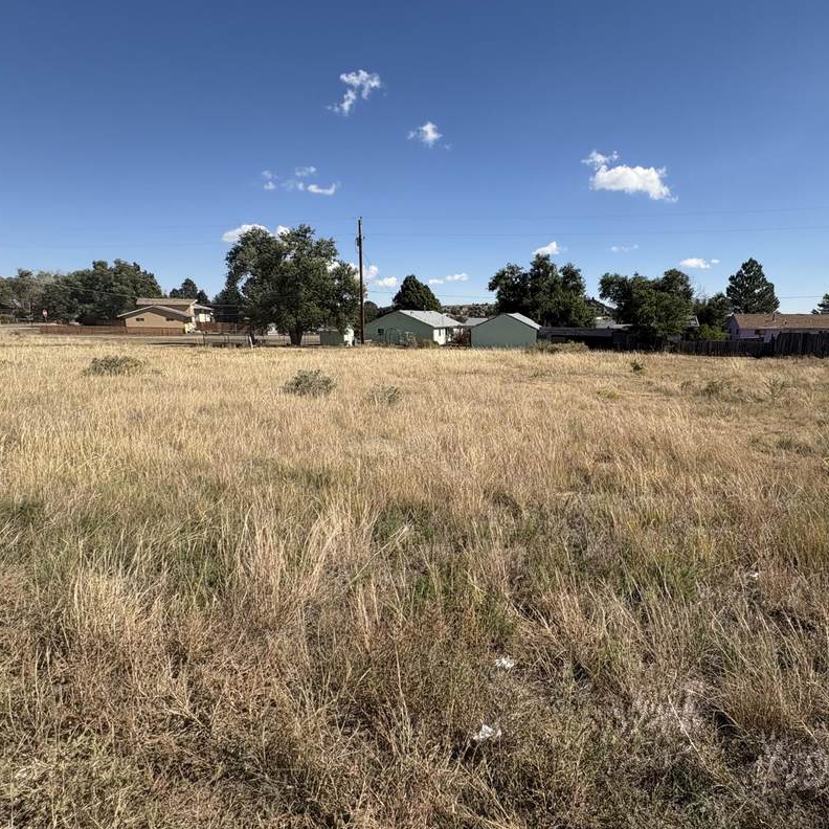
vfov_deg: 74.7
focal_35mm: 20
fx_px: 542
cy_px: 443
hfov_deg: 74.3
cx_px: 479
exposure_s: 1/2208
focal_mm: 2.22
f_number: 2.2
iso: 50
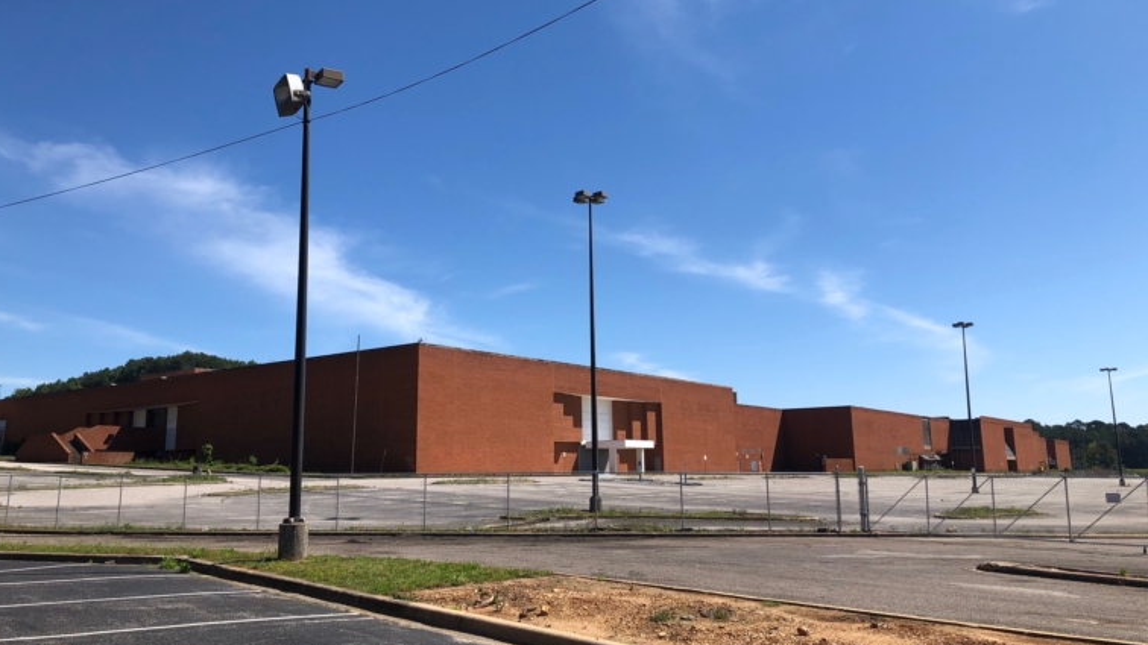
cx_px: 566
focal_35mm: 31
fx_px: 944
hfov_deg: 62.6
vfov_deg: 37.7
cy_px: 304
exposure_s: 1/2315
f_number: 1.8
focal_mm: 3.99
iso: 20
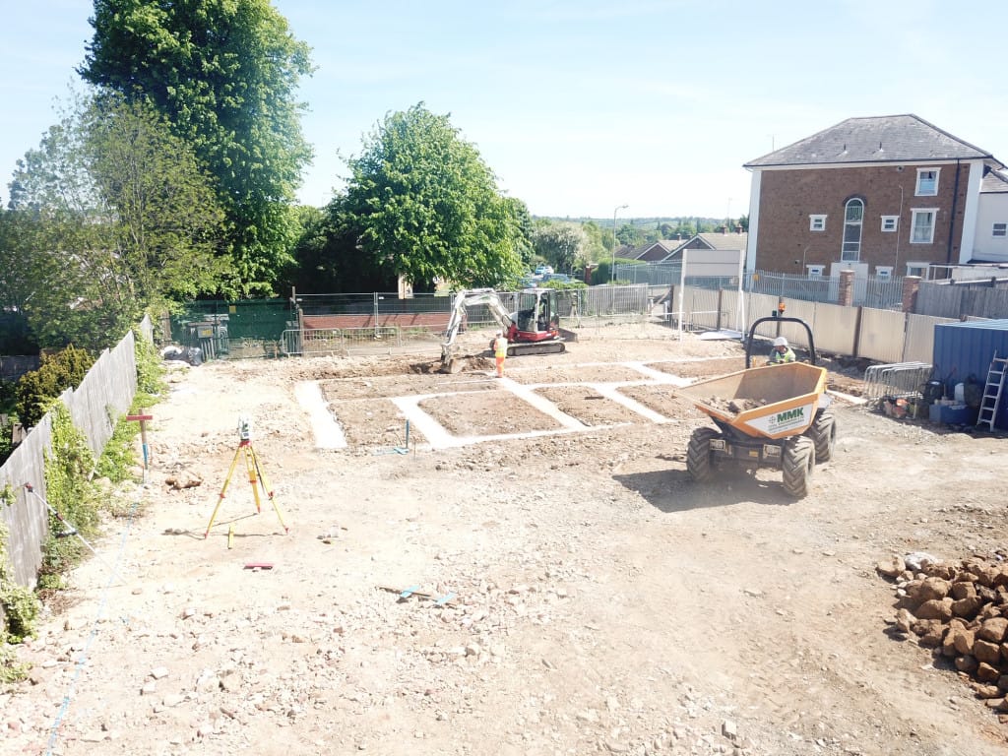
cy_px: 378
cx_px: 504
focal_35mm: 26
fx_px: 757
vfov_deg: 53.1
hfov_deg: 67.3
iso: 100
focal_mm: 4.73
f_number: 2.2
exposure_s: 1/544
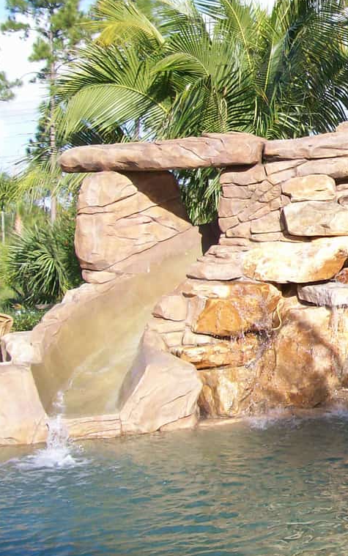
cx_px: 451
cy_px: 287
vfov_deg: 30.6
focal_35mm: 67
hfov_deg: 18.2
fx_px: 1016
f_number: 2.7
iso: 80
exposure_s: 1/826
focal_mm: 6
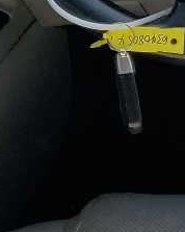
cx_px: 626
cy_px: 192
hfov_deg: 7.2
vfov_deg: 10.6
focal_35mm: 182
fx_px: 1247
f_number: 1.5
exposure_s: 1/769
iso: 50
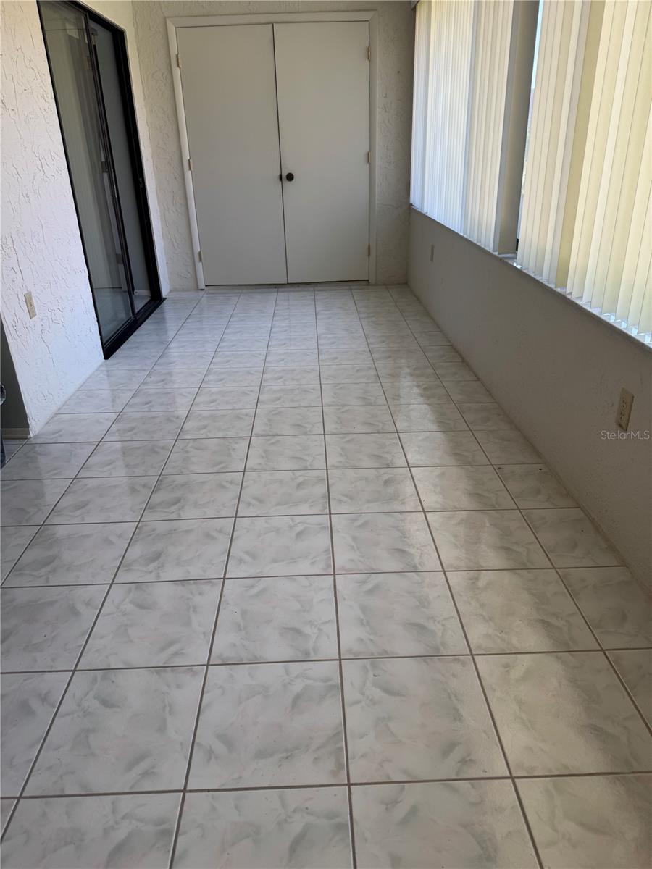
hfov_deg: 56.8
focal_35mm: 24
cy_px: 434
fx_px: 603
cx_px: 326
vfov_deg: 71.6
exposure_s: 1/178
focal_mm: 6.76
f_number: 1.78
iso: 64
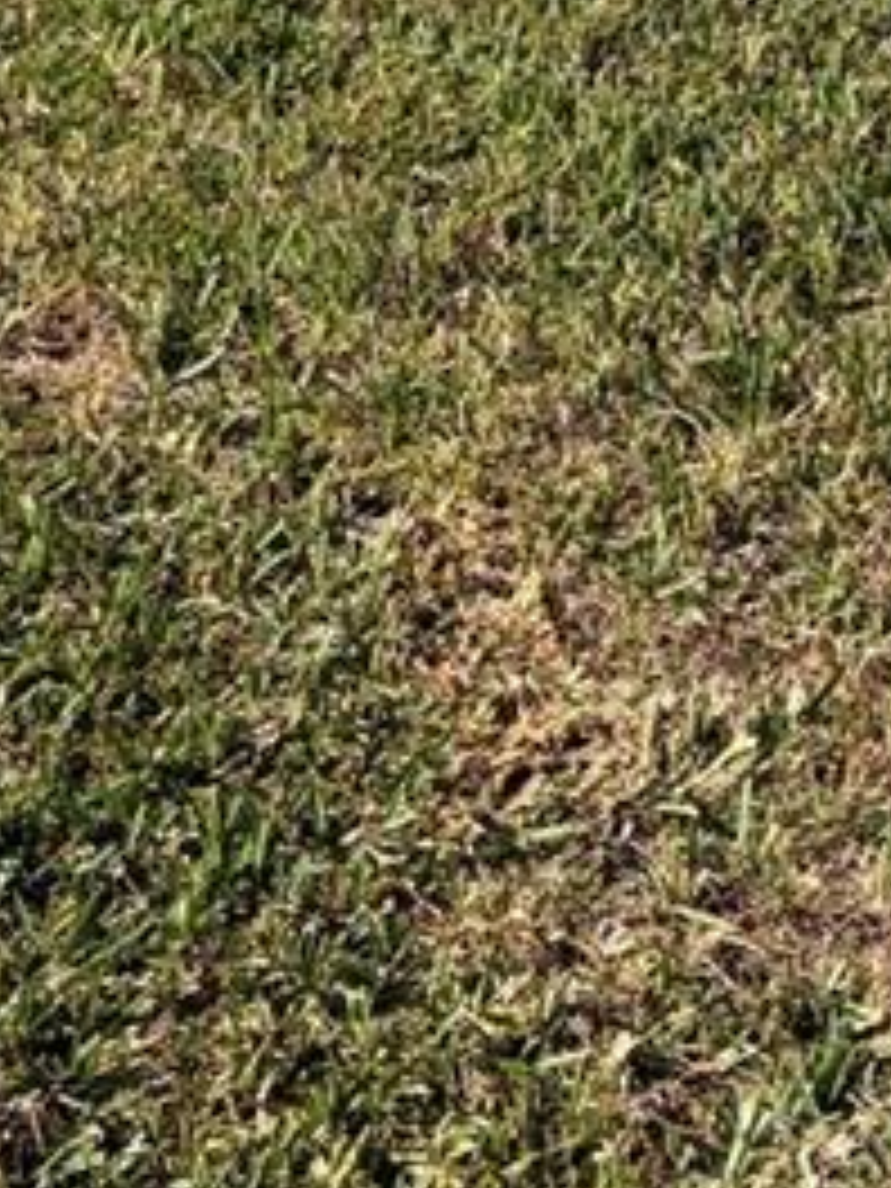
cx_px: 608
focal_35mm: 118
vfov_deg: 14.7
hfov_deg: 12.5
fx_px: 4050
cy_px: -904
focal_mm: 5.96
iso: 50
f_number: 1.6
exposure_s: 1/2985
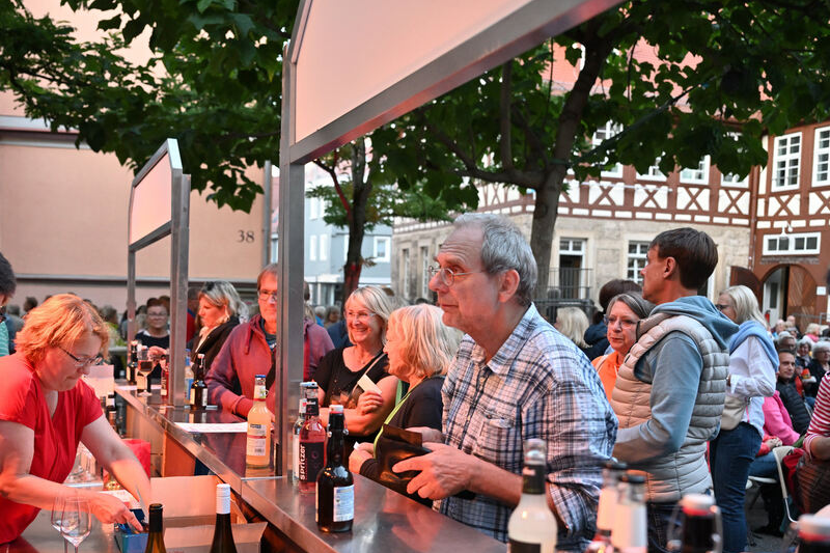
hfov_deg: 53.1
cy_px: 339
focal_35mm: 36
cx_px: 374
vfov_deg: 36.7
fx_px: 830
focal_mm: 24
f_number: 2.8
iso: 1600
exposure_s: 1/250
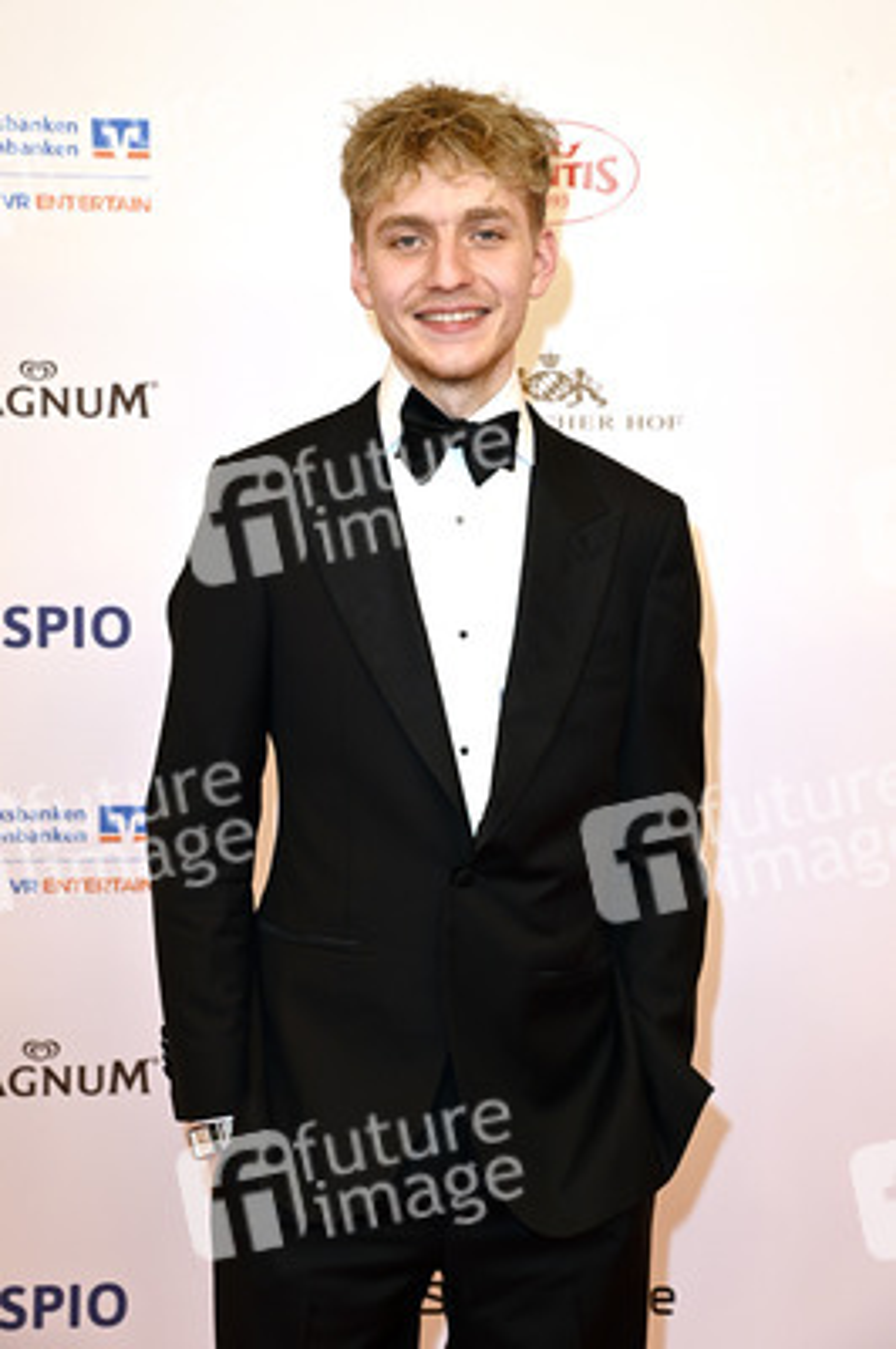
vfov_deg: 23.9
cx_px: 448
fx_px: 3179
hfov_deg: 16.0
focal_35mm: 85
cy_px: 674
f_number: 7.1
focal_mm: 85
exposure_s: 1/160
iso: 640
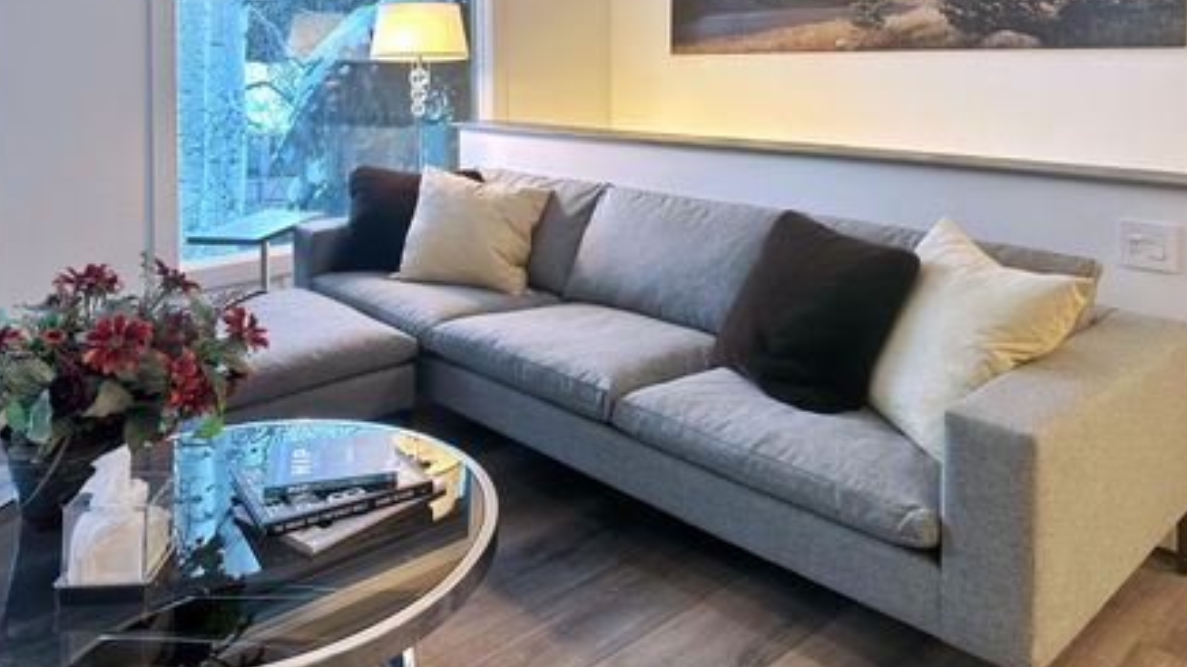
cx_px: 558
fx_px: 944
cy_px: 252
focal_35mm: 30
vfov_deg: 38.7
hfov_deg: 64.3
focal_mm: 6.86
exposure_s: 1/60
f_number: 1.78
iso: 160
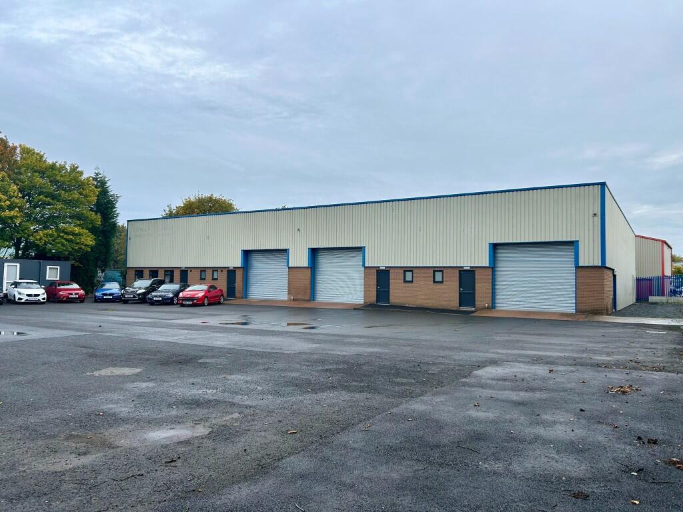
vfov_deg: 53.1
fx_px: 513
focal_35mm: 26
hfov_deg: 67.3
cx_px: 342
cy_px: 256
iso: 50
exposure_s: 1/1048
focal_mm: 5.7
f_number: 1.5
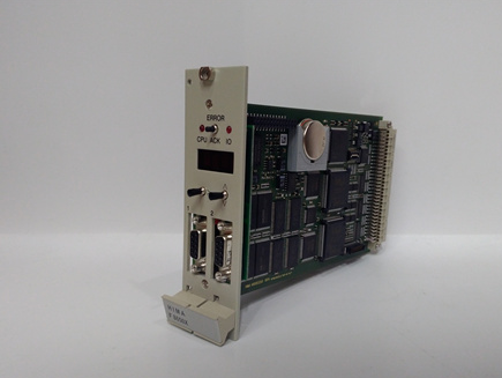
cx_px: 261
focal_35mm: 31
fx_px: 450
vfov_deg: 45.4
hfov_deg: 58.3
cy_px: 213
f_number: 2
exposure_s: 1/33
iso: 253
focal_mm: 3.79
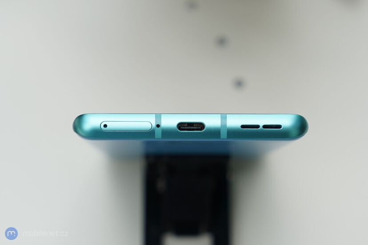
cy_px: 122
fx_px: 562
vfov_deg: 24.6
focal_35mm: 55
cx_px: 184
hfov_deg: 36.2
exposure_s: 1/200
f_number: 5
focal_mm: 55
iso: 100
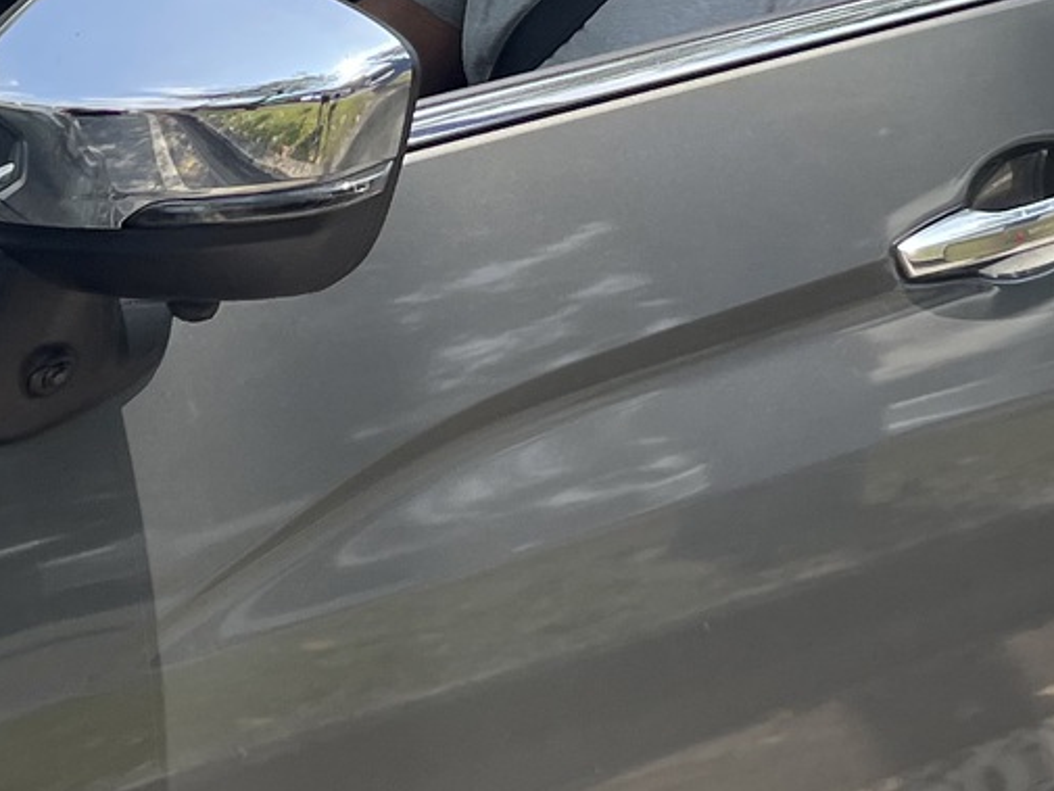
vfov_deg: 14.5
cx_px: 545
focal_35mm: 99
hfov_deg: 19.8
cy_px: -144
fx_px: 3015
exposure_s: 1/1475
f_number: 1.6
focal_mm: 5.1
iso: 32
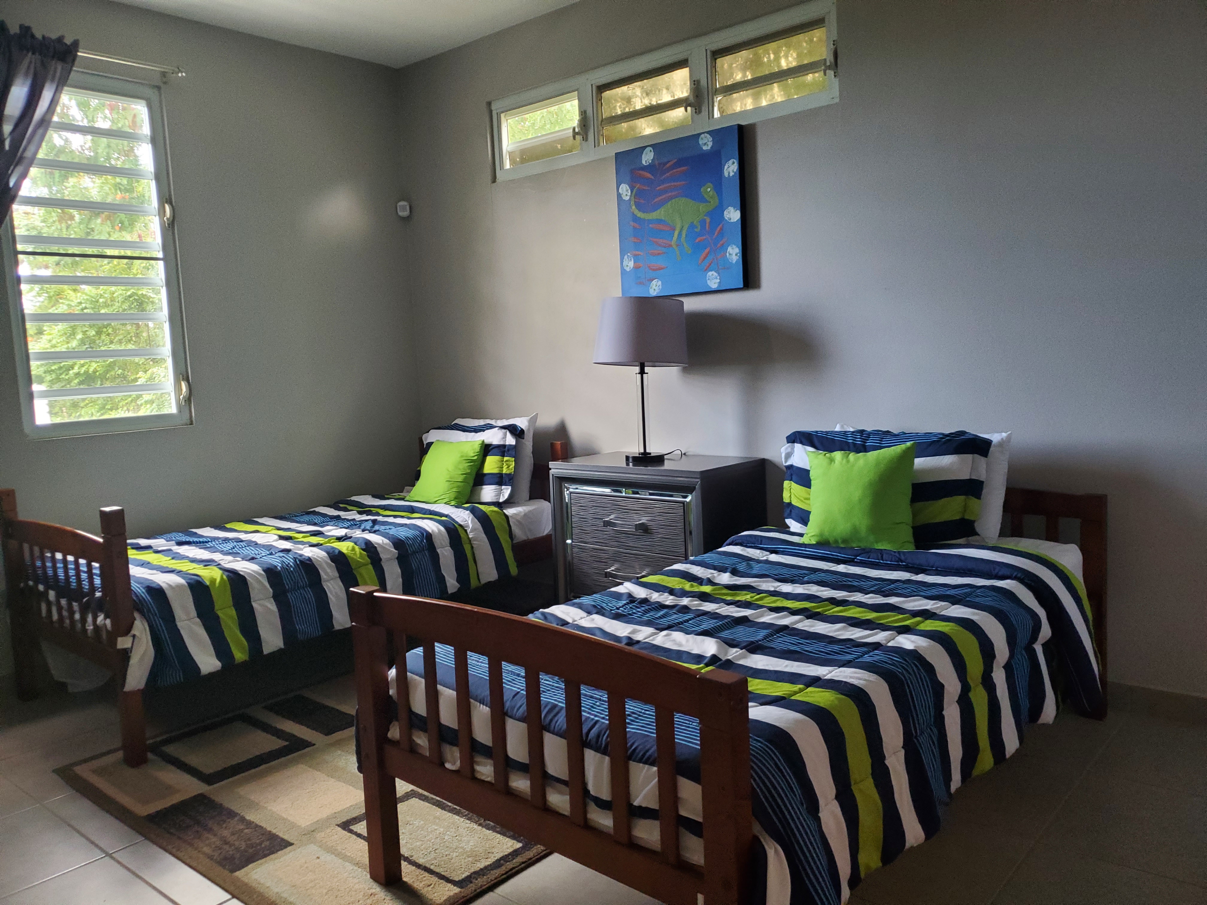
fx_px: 907
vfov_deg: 53.1
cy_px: 452
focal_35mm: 26
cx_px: 604
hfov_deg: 67.3
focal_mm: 4.3
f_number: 1.5
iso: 250
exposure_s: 1/40
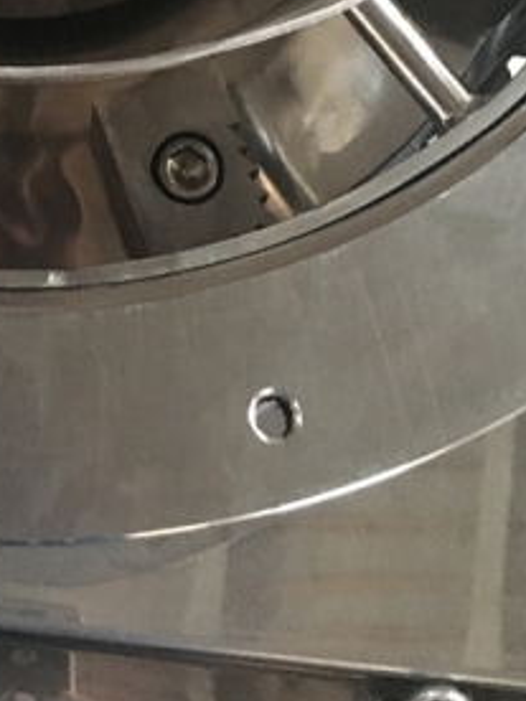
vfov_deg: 20.6
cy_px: -284
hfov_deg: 17.2
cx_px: -8
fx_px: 1702
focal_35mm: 84
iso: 400
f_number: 2.2
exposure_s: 1/17
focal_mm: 4.15
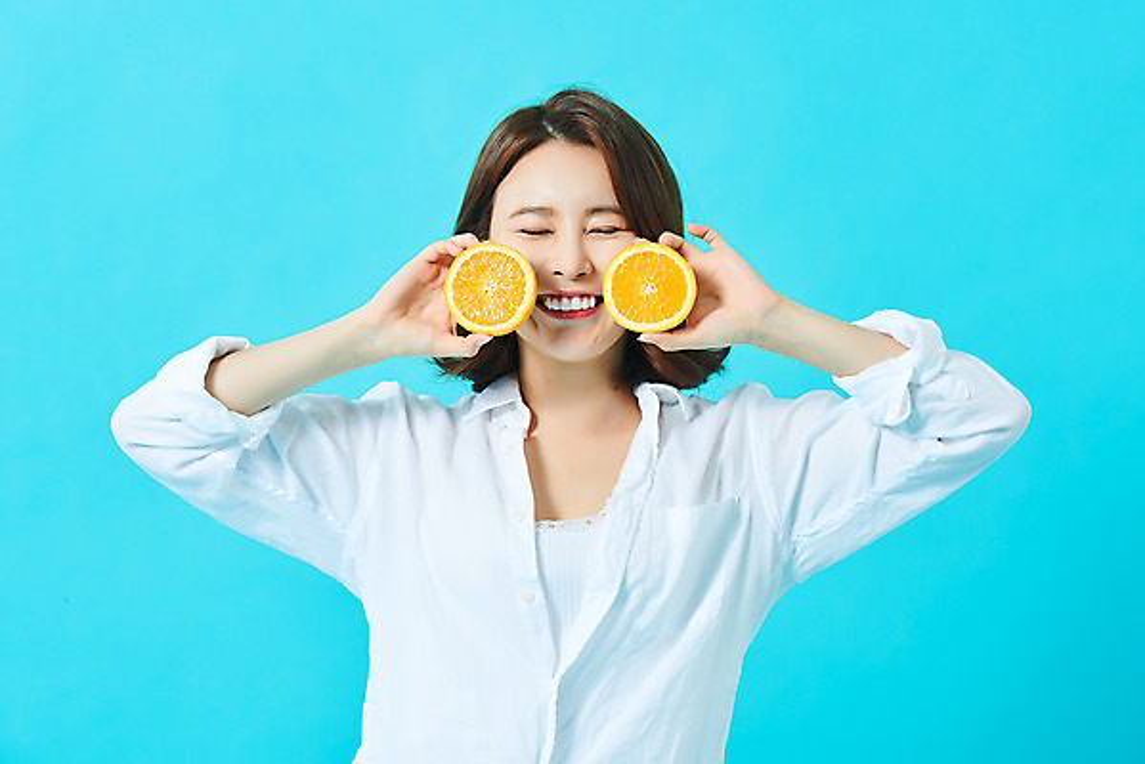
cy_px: 382
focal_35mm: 200
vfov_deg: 6.9
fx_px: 6364
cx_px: 572
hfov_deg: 10.3
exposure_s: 1/125
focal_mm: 200
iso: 100
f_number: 16
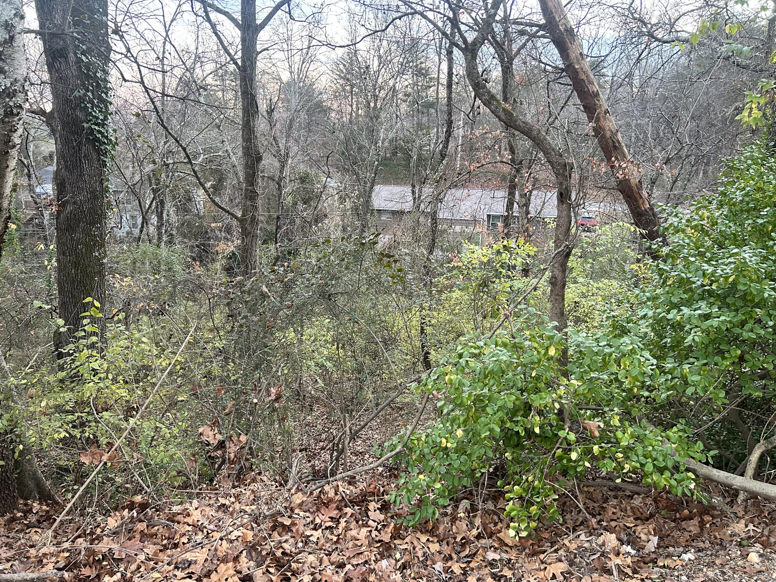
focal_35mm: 26
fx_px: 583
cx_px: 388
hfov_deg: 67.3
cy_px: 291
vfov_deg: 53.1
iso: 320
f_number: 1.5
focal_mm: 5.7
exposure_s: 1/60
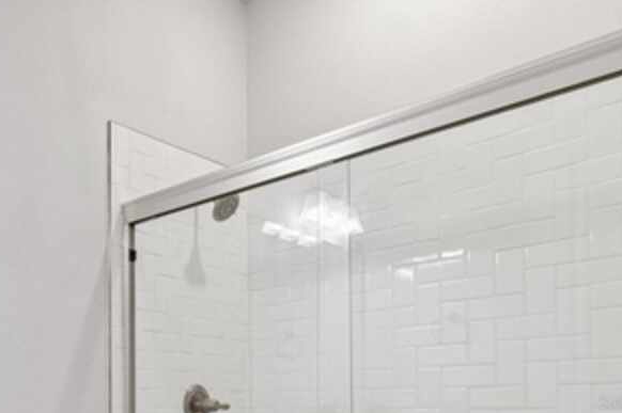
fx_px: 570
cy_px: 402
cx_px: -9
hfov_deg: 47.0
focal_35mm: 33
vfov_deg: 36.3
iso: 400
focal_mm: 15
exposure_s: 1/13
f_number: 8
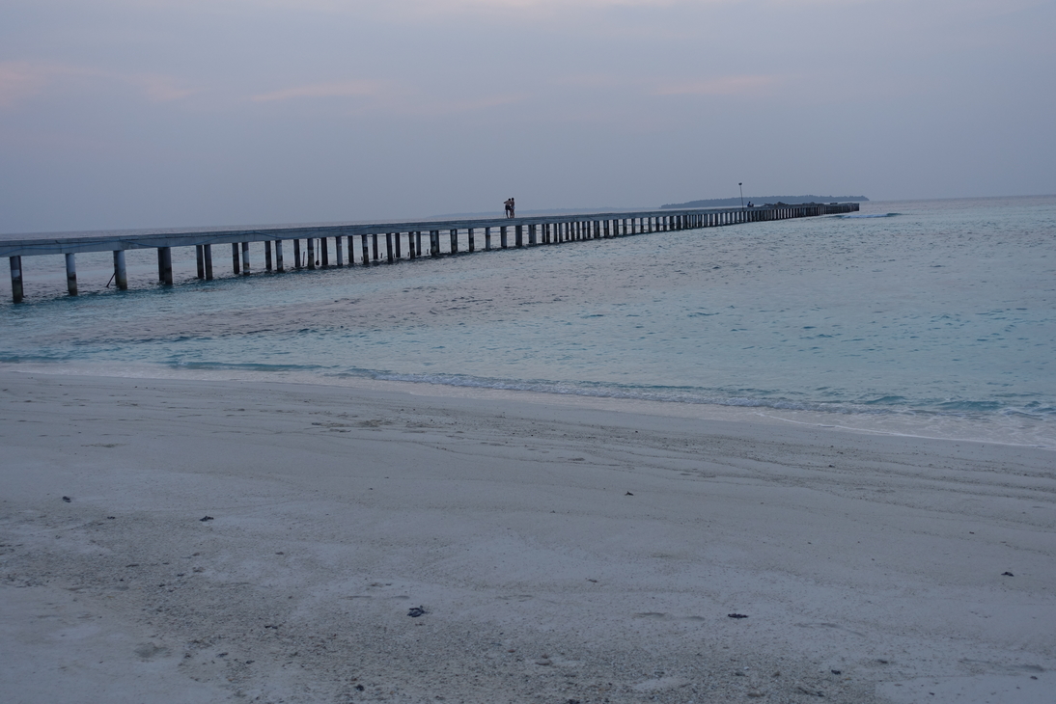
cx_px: 528
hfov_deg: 47.4
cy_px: 352
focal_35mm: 41
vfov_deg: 32.6
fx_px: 1203
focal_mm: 14.9
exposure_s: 1/80
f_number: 3.2
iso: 125
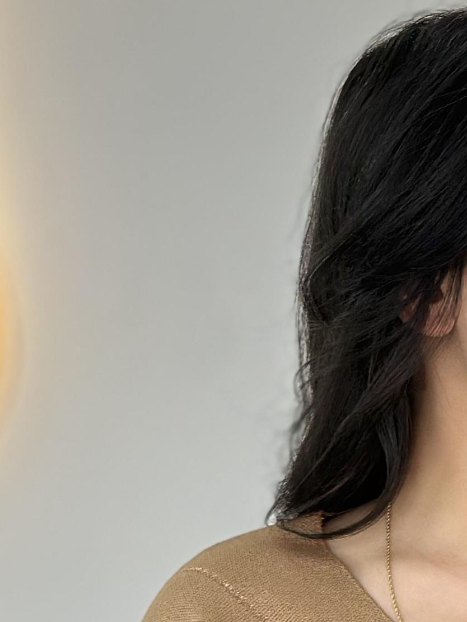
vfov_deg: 11.1
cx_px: 604
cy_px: 821
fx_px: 3130
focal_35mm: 174
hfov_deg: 8.4
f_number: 1.78
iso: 64
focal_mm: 6.86
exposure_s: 1/110
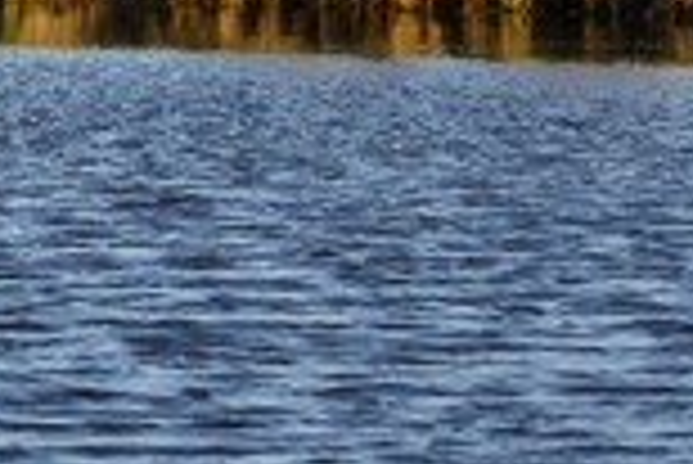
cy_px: -122
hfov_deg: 3.8
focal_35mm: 546
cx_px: -126
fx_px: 10520
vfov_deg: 2.5
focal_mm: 200
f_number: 6.3
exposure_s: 1/500
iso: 400
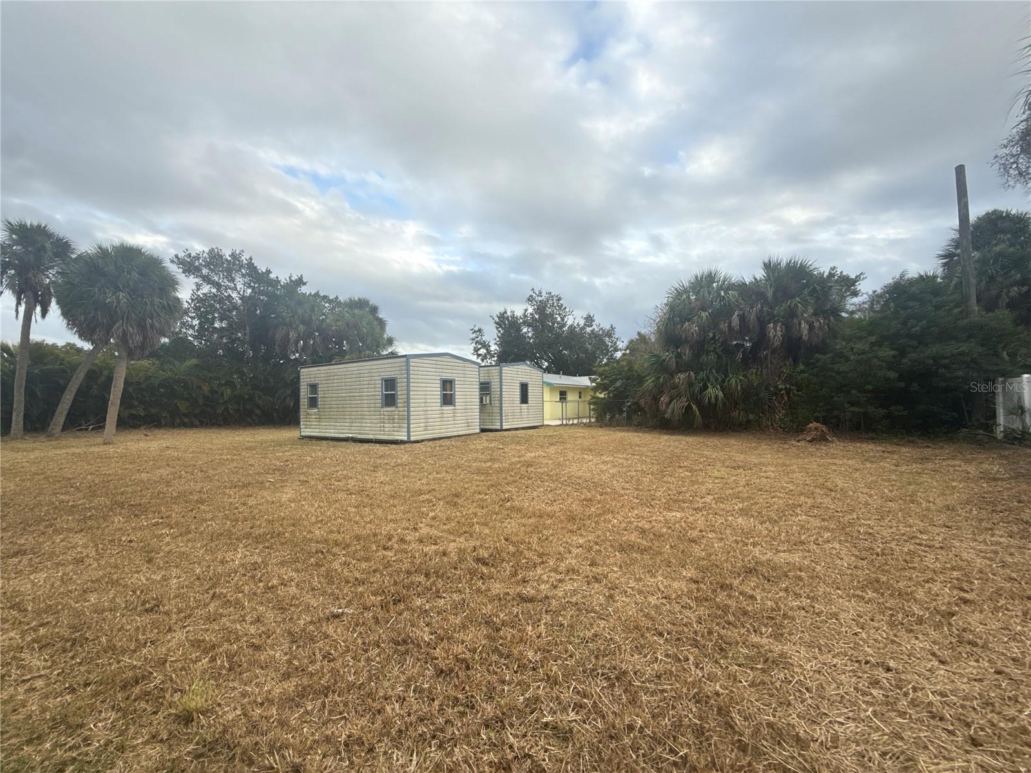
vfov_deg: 85.7
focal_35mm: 14
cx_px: 516
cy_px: 386
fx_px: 417
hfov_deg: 102.1
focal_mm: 2.22
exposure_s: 1/579
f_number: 2.2
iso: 50
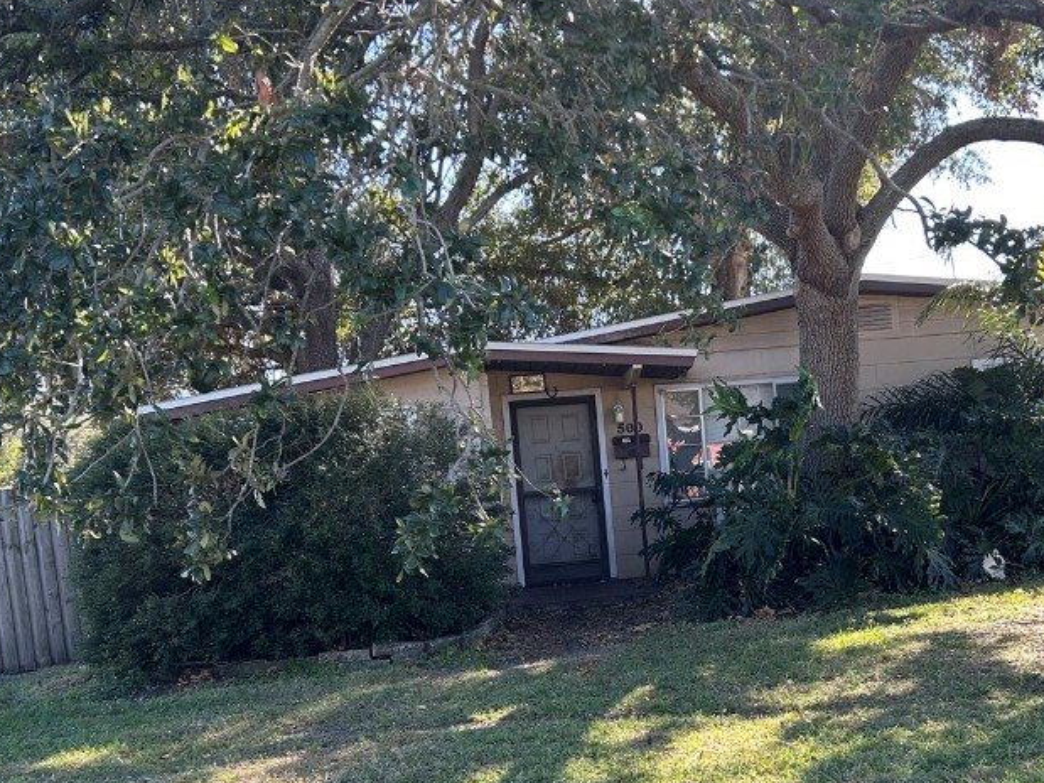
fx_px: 1297
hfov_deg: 43.5
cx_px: 653
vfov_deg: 33.2
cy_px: 545
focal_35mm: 43
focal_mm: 5.7
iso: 50
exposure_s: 1/376
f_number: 1.5
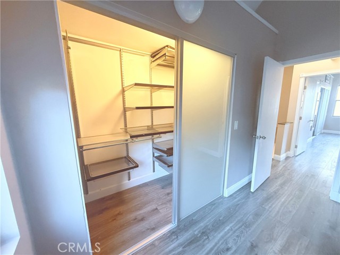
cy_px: 128
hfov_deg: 102.1
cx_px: 170
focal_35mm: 14
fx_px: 138
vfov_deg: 85.7
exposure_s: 1/60
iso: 400
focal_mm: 2.22
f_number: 2.2
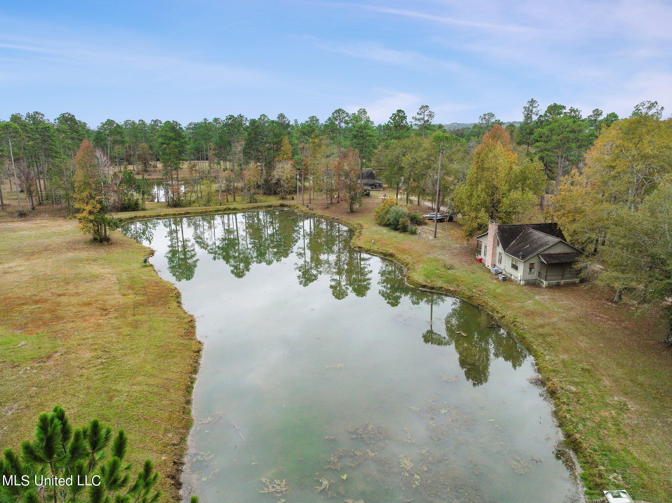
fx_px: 466
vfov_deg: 56.8
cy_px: 252
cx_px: 336
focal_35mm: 24
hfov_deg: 71.6
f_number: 2.8
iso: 120
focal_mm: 12.29
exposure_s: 1/1250
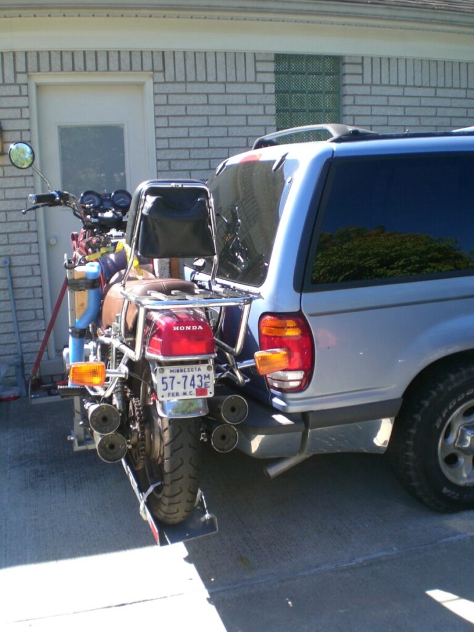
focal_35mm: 38
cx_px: 237
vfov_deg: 49.0
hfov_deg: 37.7
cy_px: 316
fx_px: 694
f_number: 3.1
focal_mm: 6.3
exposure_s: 1/200
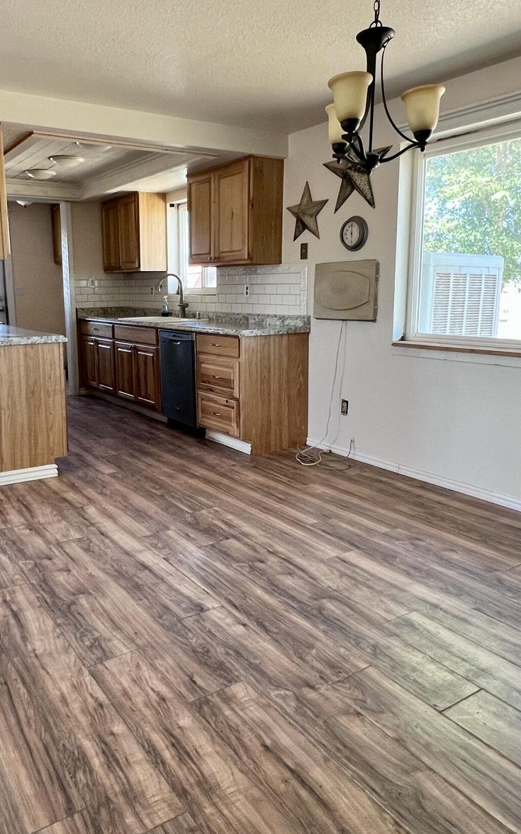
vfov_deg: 72.5
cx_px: 189
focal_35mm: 25
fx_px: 568
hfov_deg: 48.7
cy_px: 396
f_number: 1.8
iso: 125
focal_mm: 1.57
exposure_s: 1/99
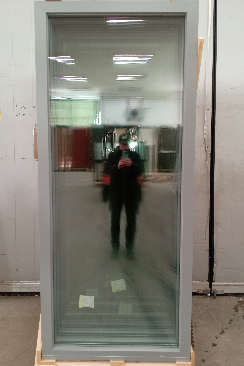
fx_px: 295
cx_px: 124
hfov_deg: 45.0
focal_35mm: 29
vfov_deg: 63.7
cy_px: 179
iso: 798
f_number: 1.8
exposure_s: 1/25
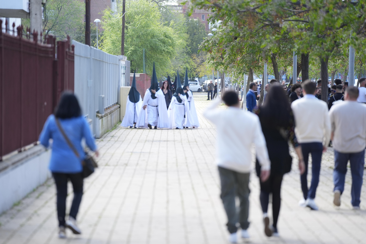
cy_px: 122
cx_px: 183
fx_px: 2033
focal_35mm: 200
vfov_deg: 6.9
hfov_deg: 10.3
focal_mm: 200
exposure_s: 1/1600
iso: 500
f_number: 2.8
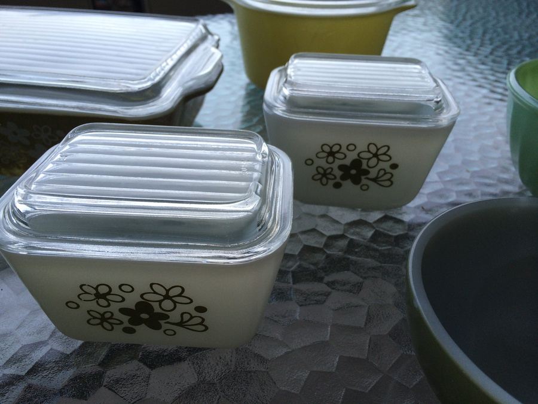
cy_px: 202
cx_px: 269
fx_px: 466
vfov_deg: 46.8
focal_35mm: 30
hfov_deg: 60.0
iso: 50
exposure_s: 1/120
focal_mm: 4.12
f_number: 2.2
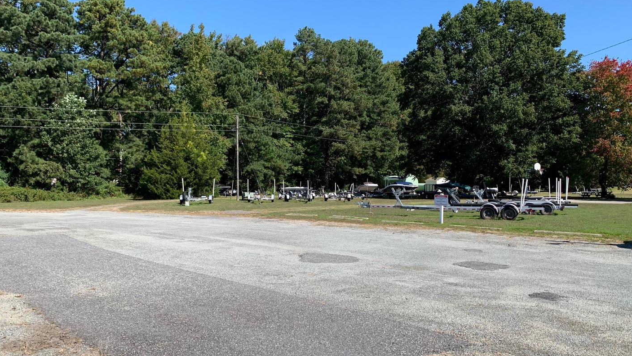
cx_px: 315
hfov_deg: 66.1
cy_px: 212
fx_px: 486
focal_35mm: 29
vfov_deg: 40.0
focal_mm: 4.25
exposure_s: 1/1661
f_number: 1.8
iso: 25
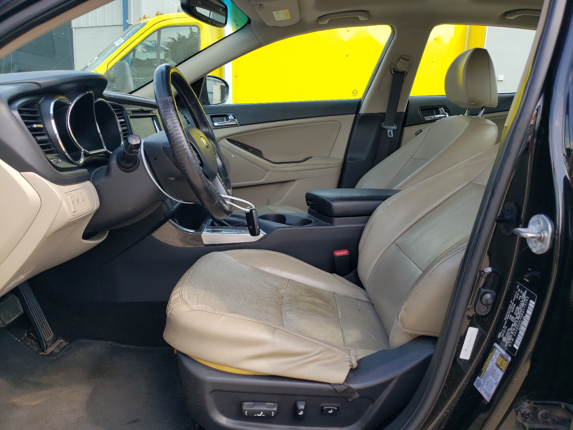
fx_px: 430
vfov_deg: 53.1
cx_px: 286
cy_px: 215
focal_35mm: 26
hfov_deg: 67.3
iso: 50
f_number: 1.5
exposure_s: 1/385
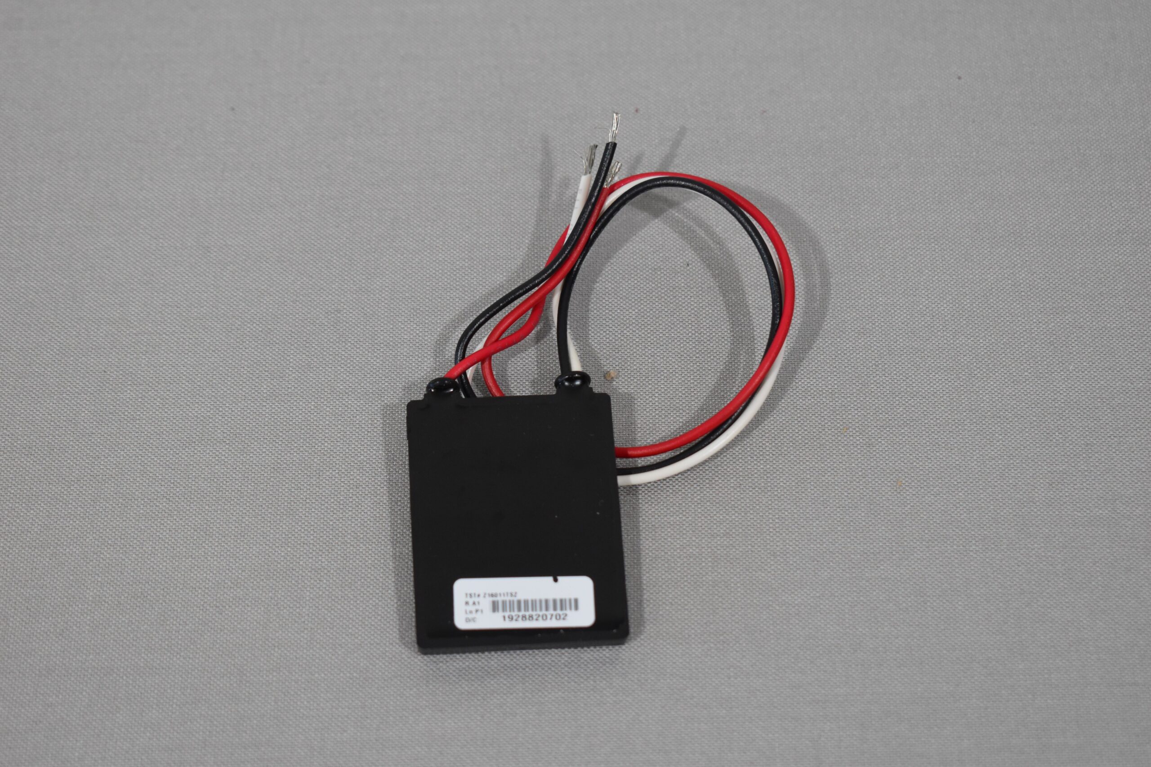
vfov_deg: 18.2
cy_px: 384
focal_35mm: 75
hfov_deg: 27.0
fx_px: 2398
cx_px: 576
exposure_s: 1/200
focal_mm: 50
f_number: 5.6
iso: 800
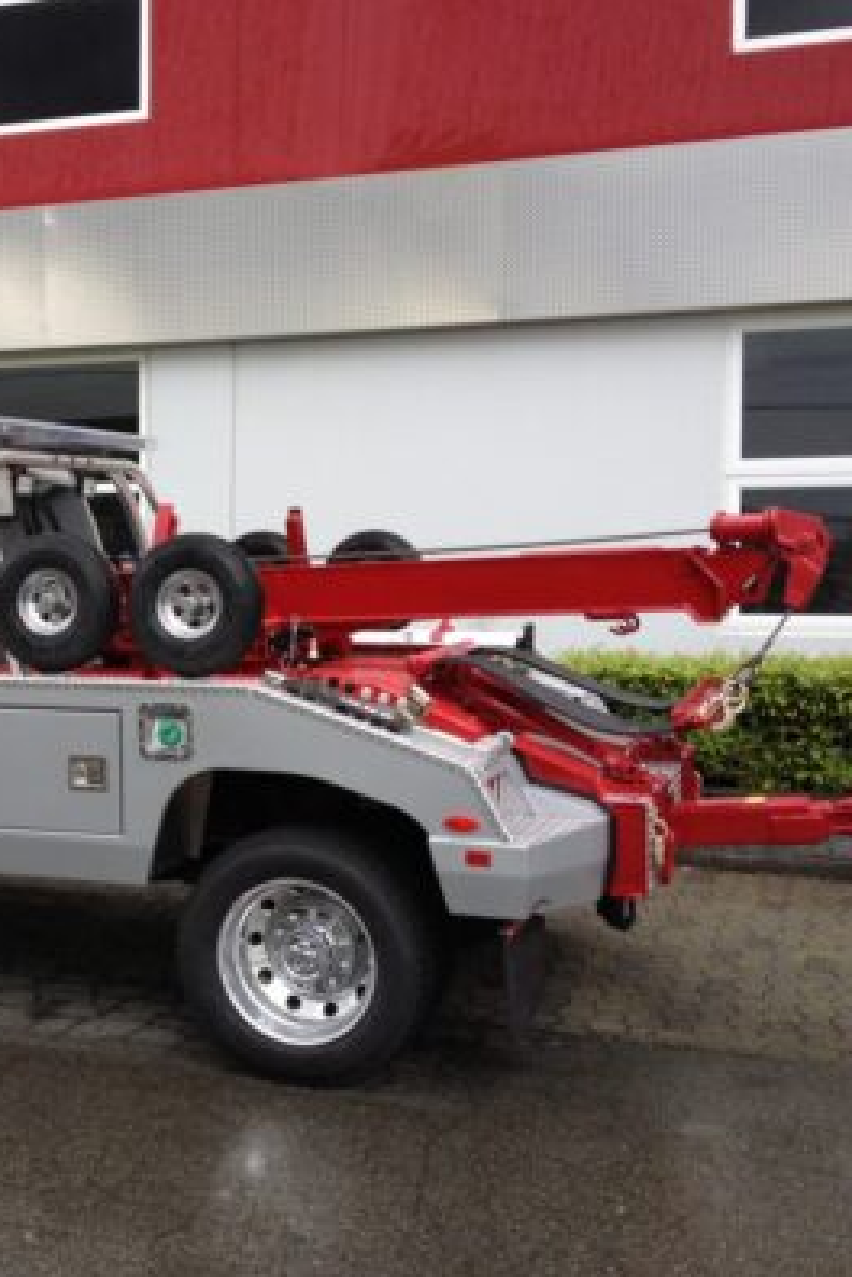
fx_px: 1739
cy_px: 638
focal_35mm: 49
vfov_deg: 40.3
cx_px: 166
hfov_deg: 27.0
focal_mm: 4.28
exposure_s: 1/145
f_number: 2.4
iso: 50
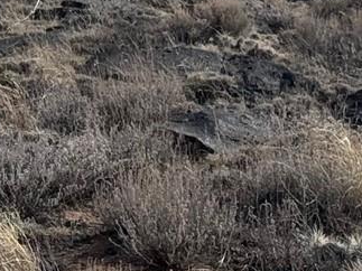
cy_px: -160
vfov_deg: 6.2
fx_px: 2488
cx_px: -335
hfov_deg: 8.0
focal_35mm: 238
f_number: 1.78
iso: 64
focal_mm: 6.76
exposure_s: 1/9009
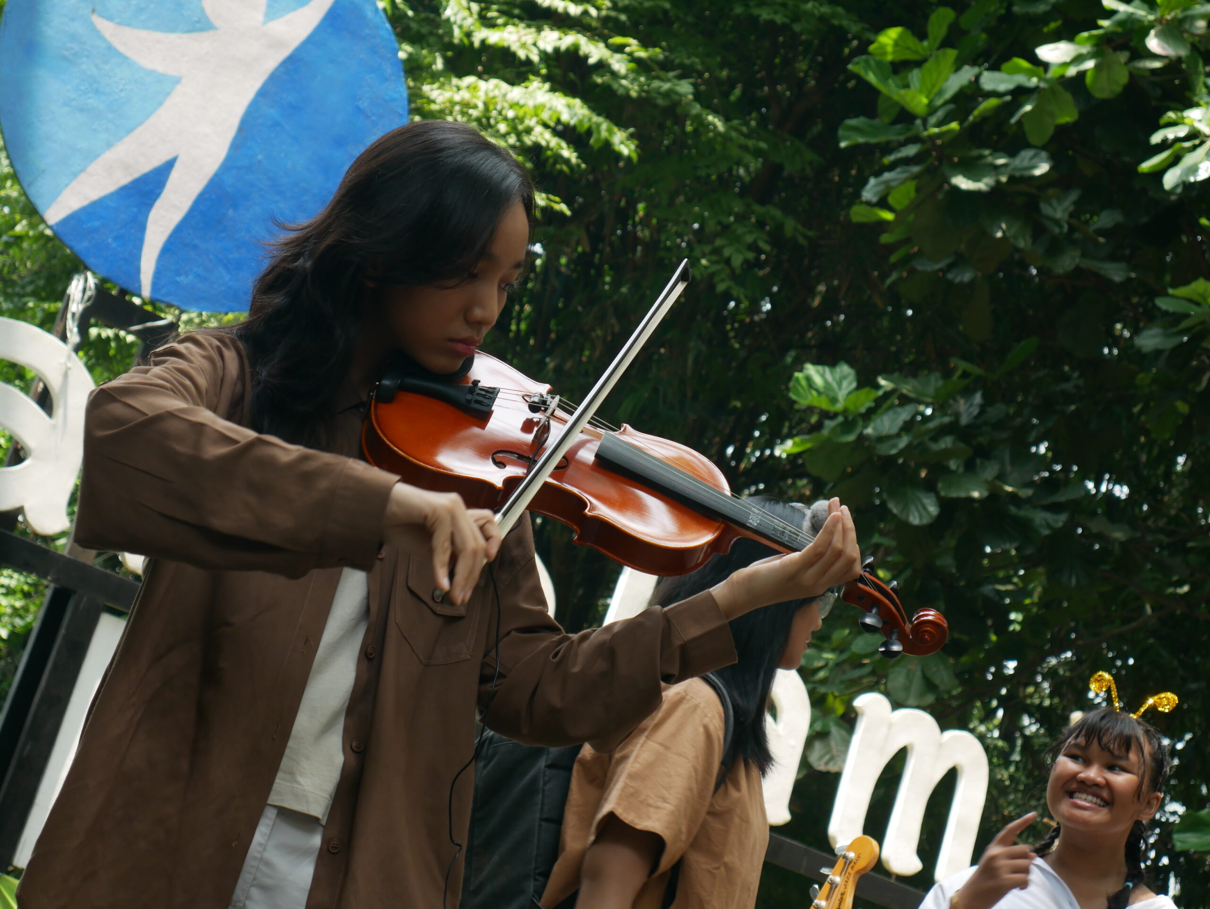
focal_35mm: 84
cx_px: 605
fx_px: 2937
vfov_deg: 17.6
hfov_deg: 23.3
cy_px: 454
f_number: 6.3
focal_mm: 42
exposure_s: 1/100
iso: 200
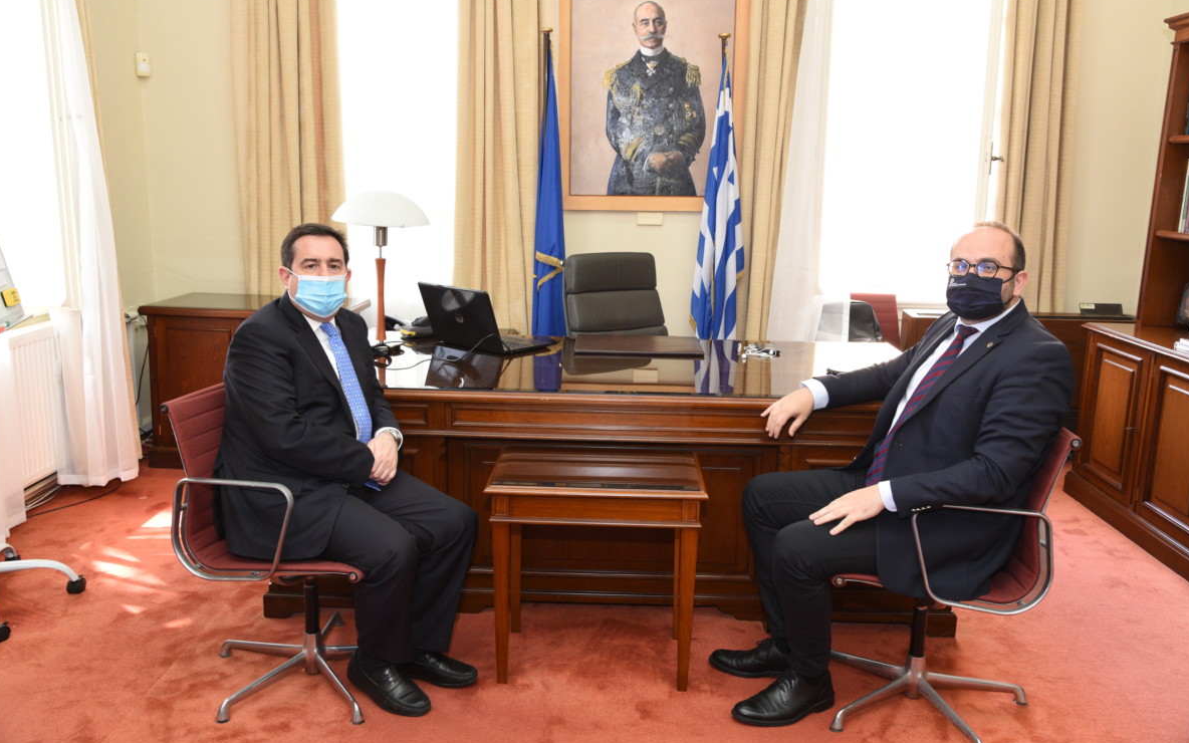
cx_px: 591
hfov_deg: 61.2
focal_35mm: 31
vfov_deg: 40.6
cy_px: 355
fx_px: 1005
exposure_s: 1/60
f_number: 6.3
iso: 1250
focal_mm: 30
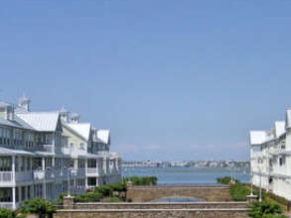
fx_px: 723
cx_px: 164
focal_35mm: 86
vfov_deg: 16.9
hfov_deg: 22.7
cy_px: 207
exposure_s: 1/180
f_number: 6.7
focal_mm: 6.1
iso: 50
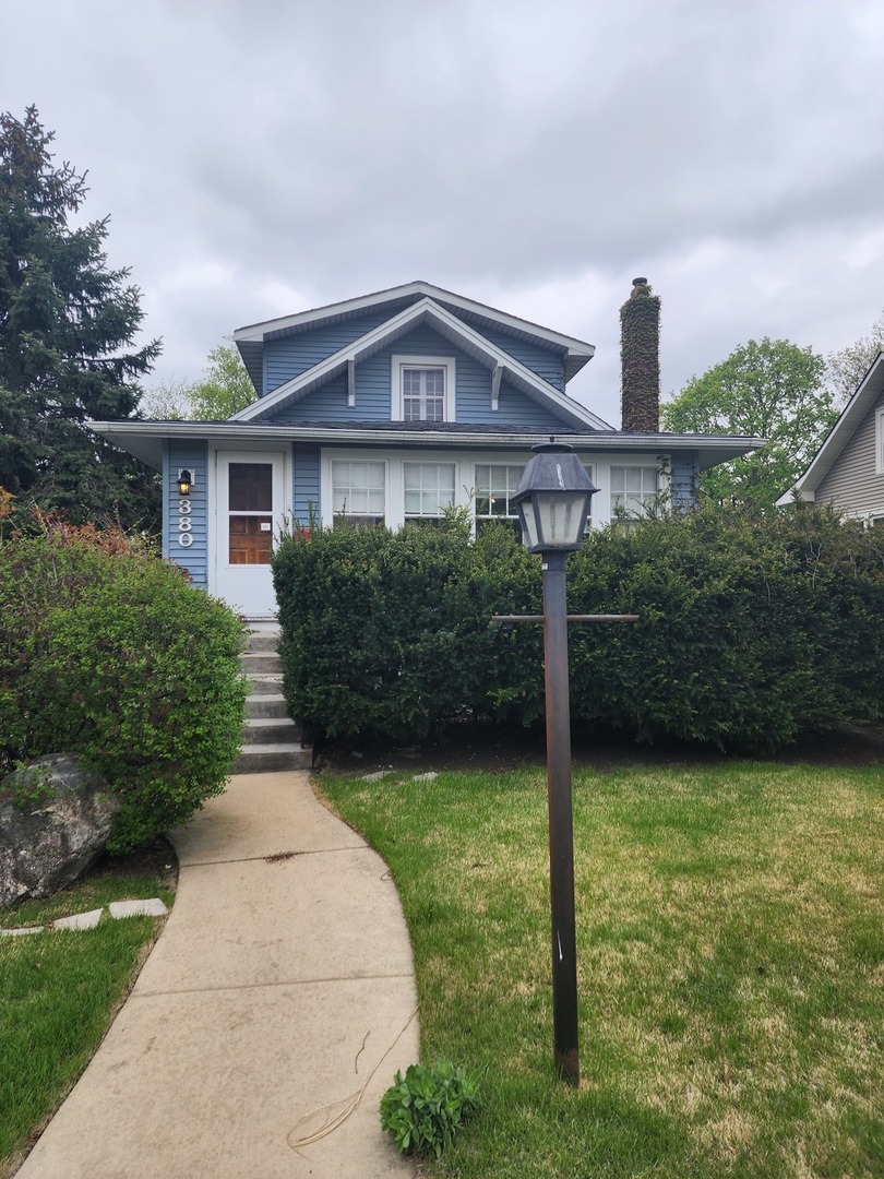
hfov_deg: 58.9
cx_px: 442
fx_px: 783
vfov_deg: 73.9
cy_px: 590
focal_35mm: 23
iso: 12
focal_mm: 6.4
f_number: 1.8
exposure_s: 1/784
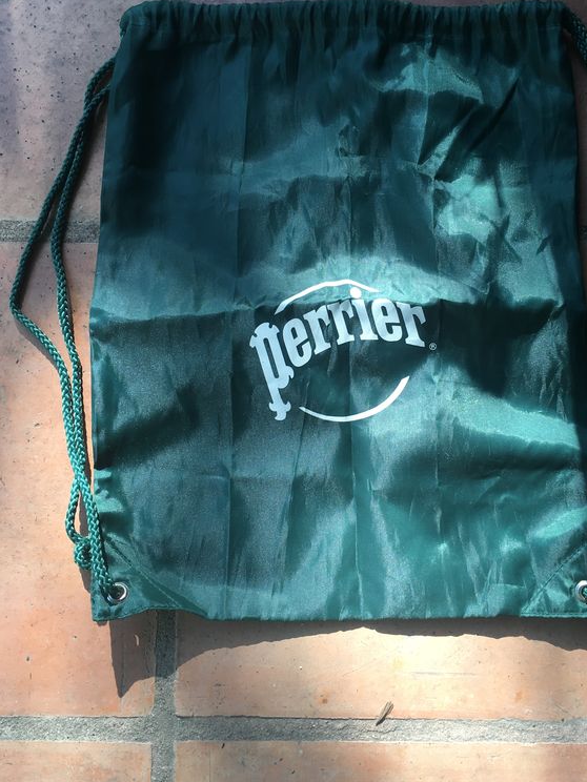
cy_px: 349
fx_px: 882
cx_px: 377
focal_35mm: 39
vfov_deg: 47.8
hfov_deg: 36.5
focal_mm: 4.15
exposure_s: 1/119
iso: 25
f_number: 2.2
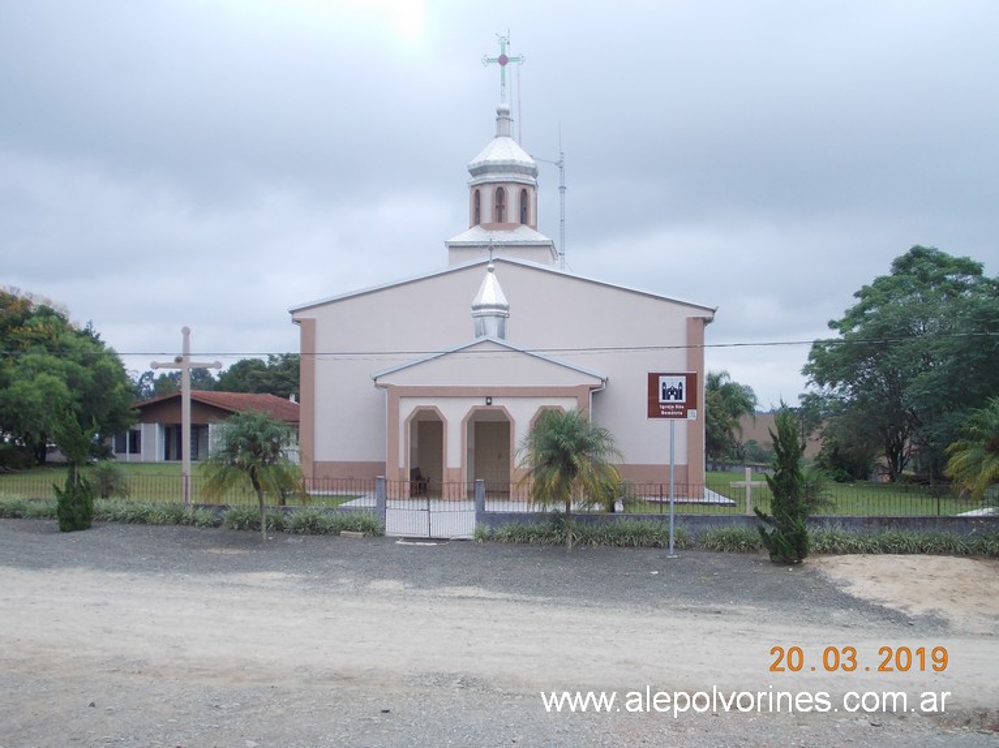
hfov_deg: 49.0
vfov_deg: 37.7
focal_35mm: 38
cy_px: 374
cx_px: 500
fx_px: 1096
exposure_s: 1/160
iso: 80
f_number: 6.2
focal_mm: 5.3
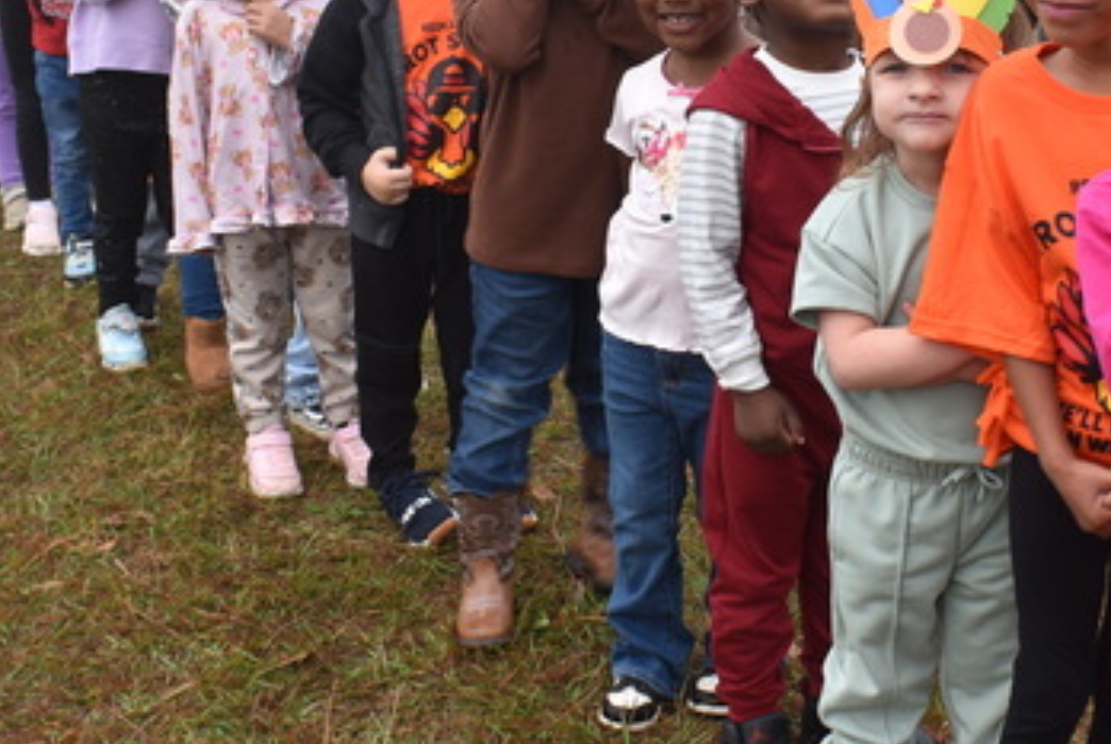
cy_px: 268
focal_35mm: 62
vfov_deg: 21.9
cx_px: 769
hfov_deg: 32.0
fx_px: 1916
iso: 180
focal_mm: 18
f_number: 7.1
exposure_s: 1/30
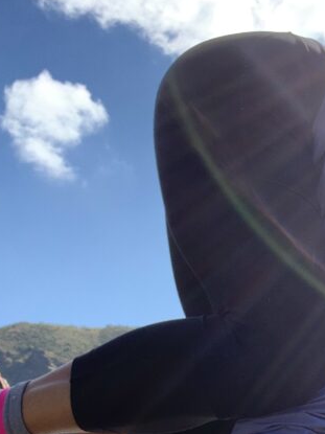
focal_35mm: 79
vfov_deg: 24.5
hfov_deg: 18.6
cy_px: 313
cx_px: 203
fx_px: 989
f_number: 2.2
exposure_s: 1/440
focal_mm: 2.87
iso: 16
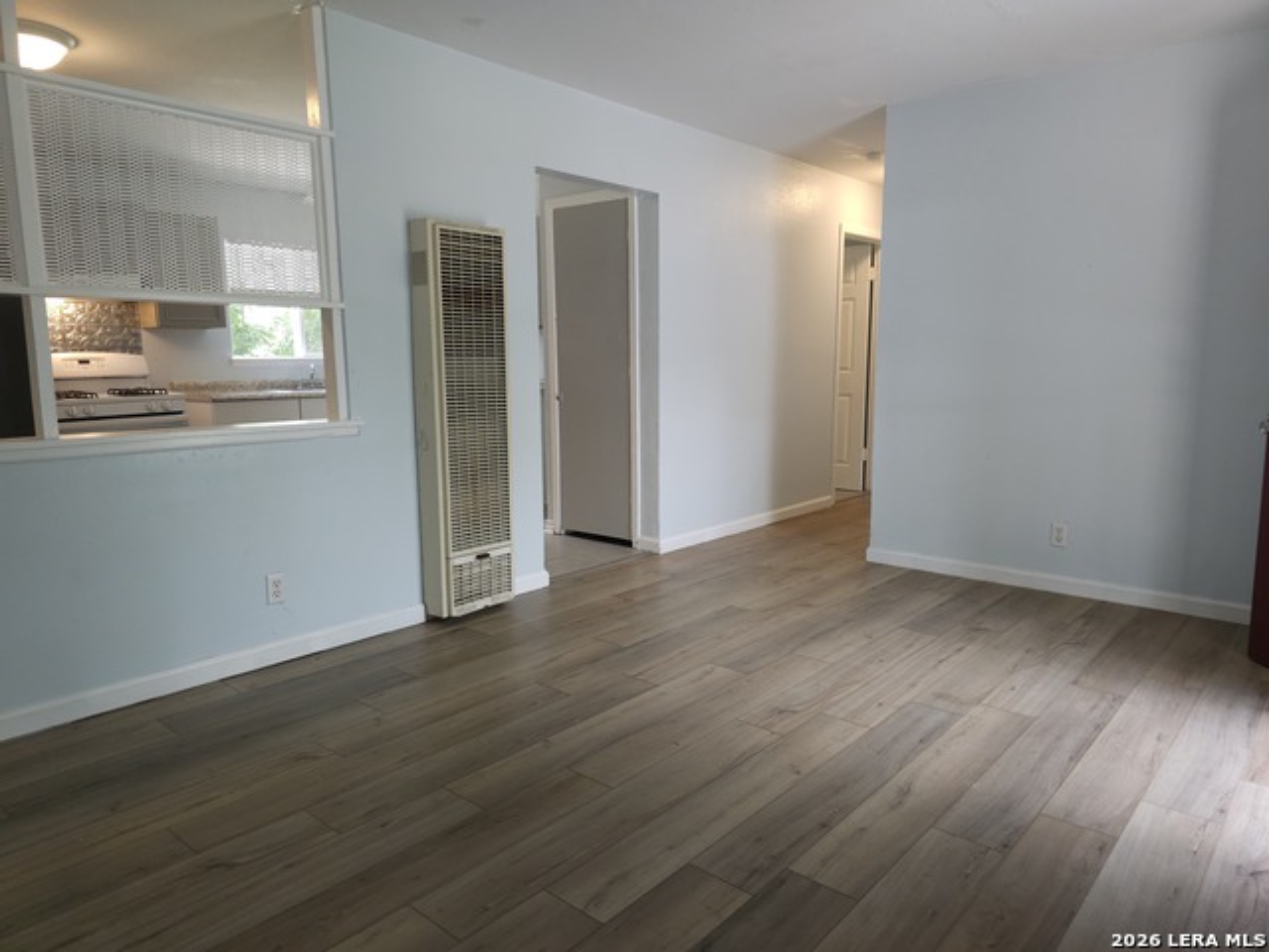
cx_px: 634
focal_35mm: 23
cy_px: 476
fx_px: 843
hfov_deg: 73.9
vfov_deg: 58.9
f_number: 1.7
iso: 250
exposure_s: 1/137
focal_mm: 6.3
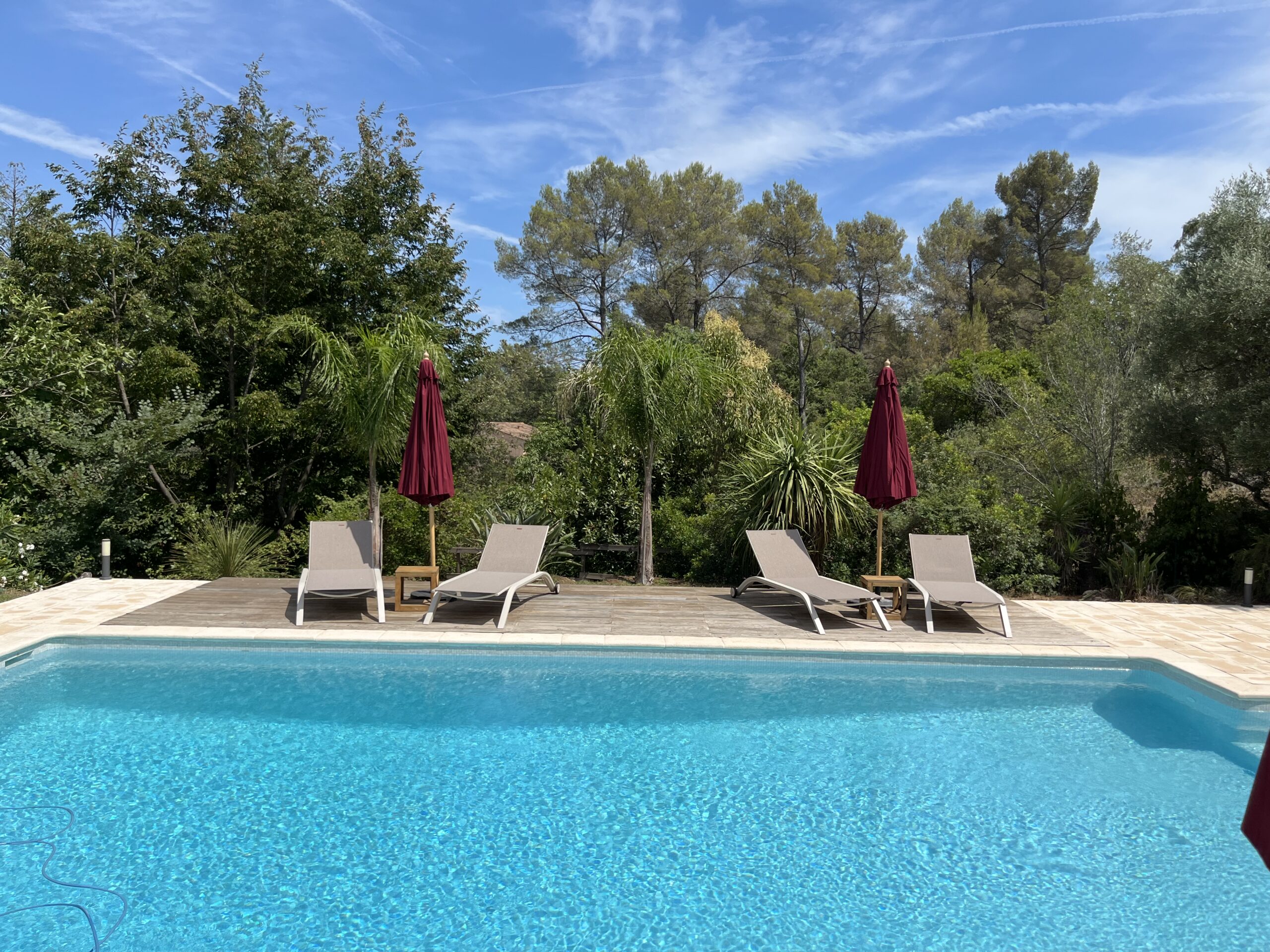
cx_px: 635
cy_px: 476
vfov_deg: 53.1
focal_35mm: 26
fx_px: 954
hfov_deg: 67.3
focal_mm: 5.1
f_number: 1.6
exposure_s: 1/4484
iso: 50
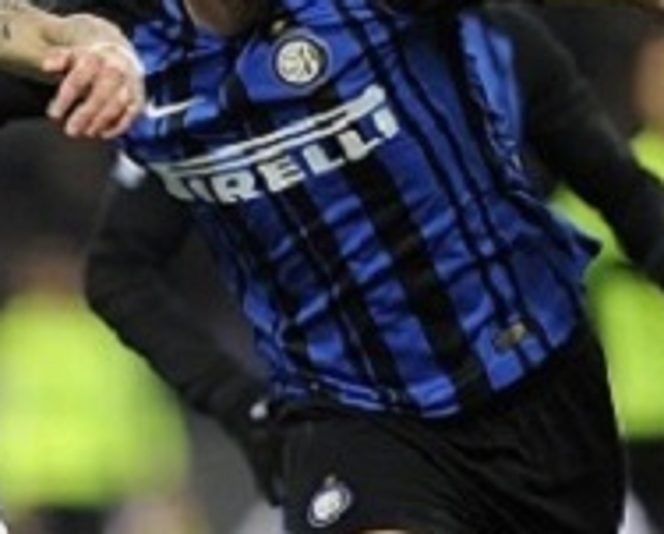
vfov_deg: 1.1
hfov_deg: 1.4
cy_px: 486
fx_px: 26650
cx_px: -173
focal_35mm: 1354
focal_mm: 400
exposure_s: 1/1000
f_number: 2.8
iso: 1600
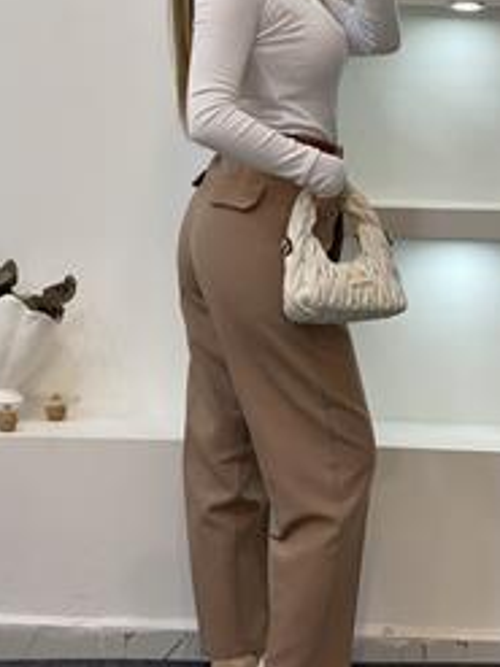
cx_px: 222
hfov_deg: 17.0
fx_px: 1677
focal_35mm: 87
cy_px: 234
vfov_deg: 22.4
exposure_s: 1/100
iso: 64
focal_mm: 6
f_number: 2
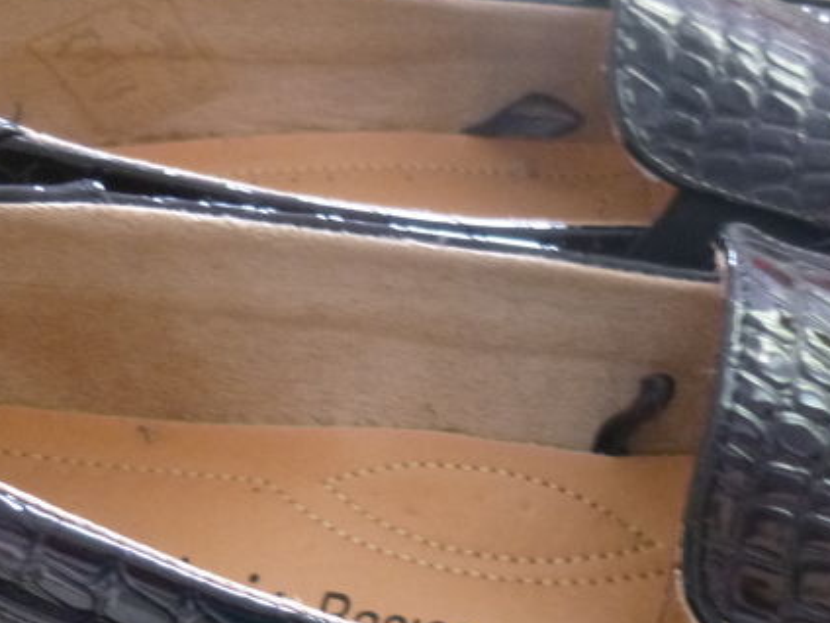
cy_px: 549
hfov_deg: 32.0
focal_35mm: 59
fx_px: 1415
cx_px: 644
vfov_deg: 24.2
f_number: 3.1
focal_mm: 4.5
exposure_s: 1/13
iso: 400
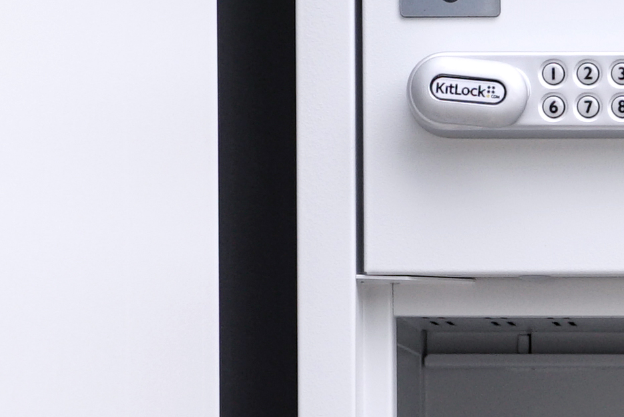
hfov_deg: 11.6
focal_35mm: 172
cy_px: 563
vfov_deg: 7.9
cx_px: 864
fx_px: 2983
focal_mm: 38
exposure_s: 1/100
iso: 640
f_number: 11
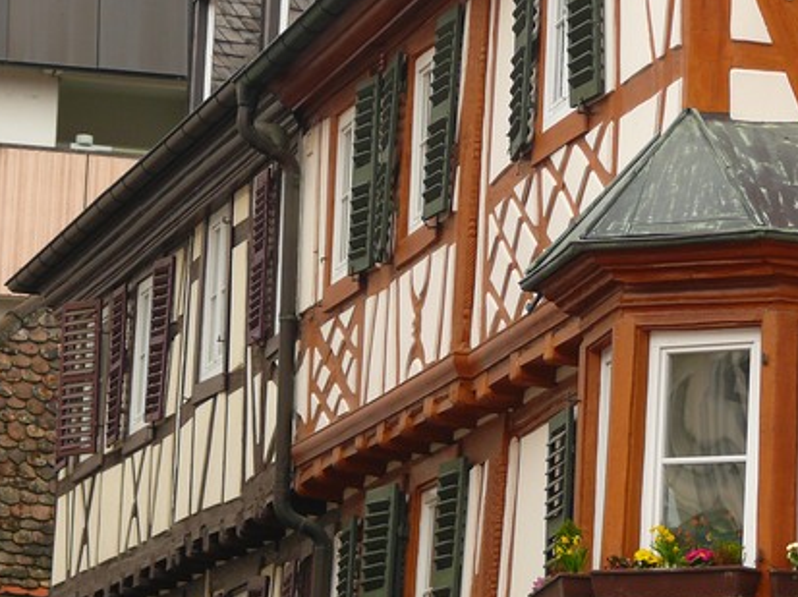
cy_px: 357
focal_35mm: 249
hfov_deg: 8.0
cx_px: 417
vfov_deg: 6.0
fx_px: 5735
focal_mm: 28.9
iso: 100
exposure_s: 1/100
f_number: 3.6
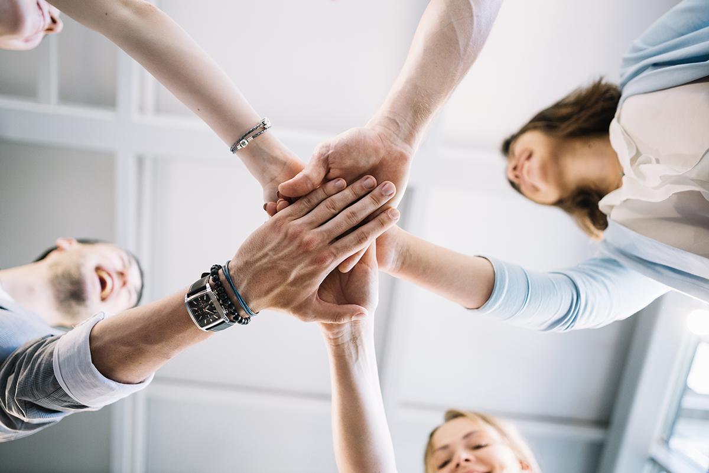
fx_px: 690
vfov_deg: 37.9
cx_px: 354
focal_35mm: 35
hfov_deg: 54.4
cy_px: 236
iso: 1000
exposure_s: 1/100
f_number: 2
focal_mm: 35
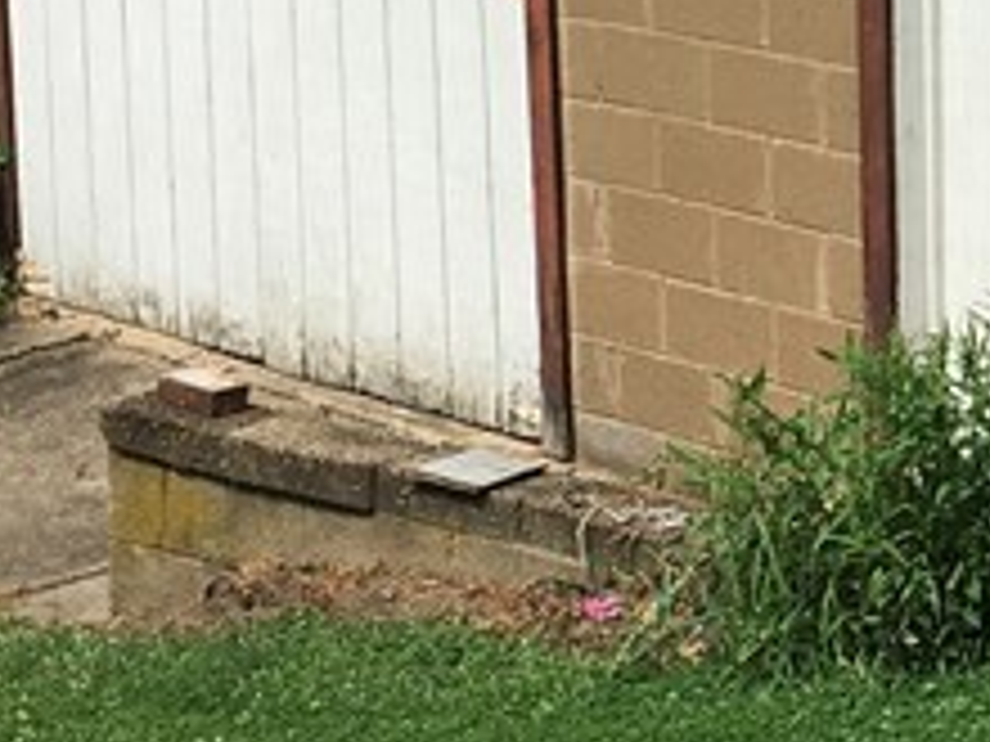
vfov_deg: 10.8
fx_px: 3861
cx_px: 1260
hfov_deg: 14.1
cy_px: -99
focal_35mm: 135
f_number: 2.2
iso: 25
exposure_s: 1/2331
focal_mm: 4.15
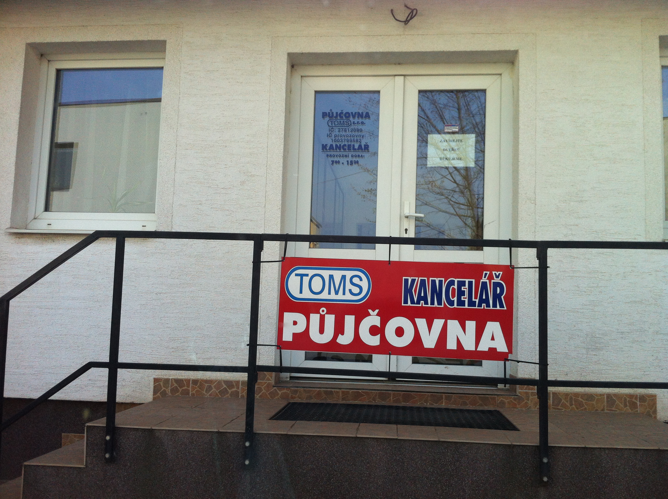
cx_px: 334
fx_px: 674
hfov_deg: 52.7
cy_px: 250
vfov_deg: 40.6
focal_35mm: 35
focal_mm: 3.85
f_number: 2.8
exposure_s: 1/413
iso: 80
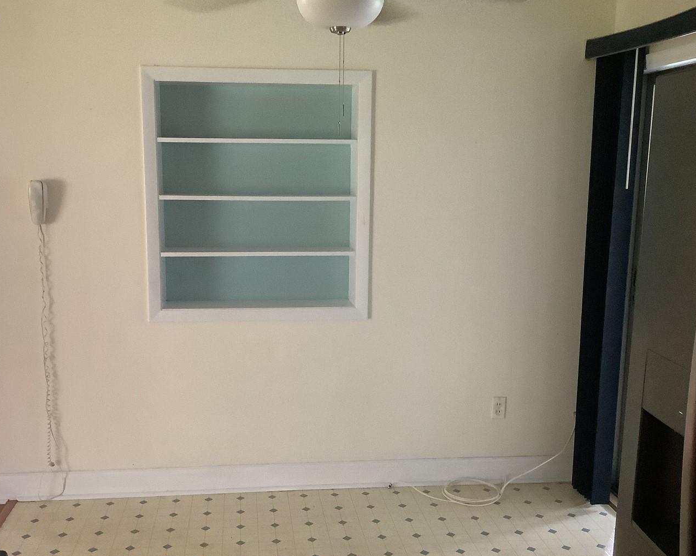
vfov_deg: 39.1
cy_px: 315
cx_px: 325
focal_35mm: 38
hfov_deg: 47.9
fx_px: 783
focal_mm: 3.3
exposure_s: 1/25
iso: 400
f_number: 2.4
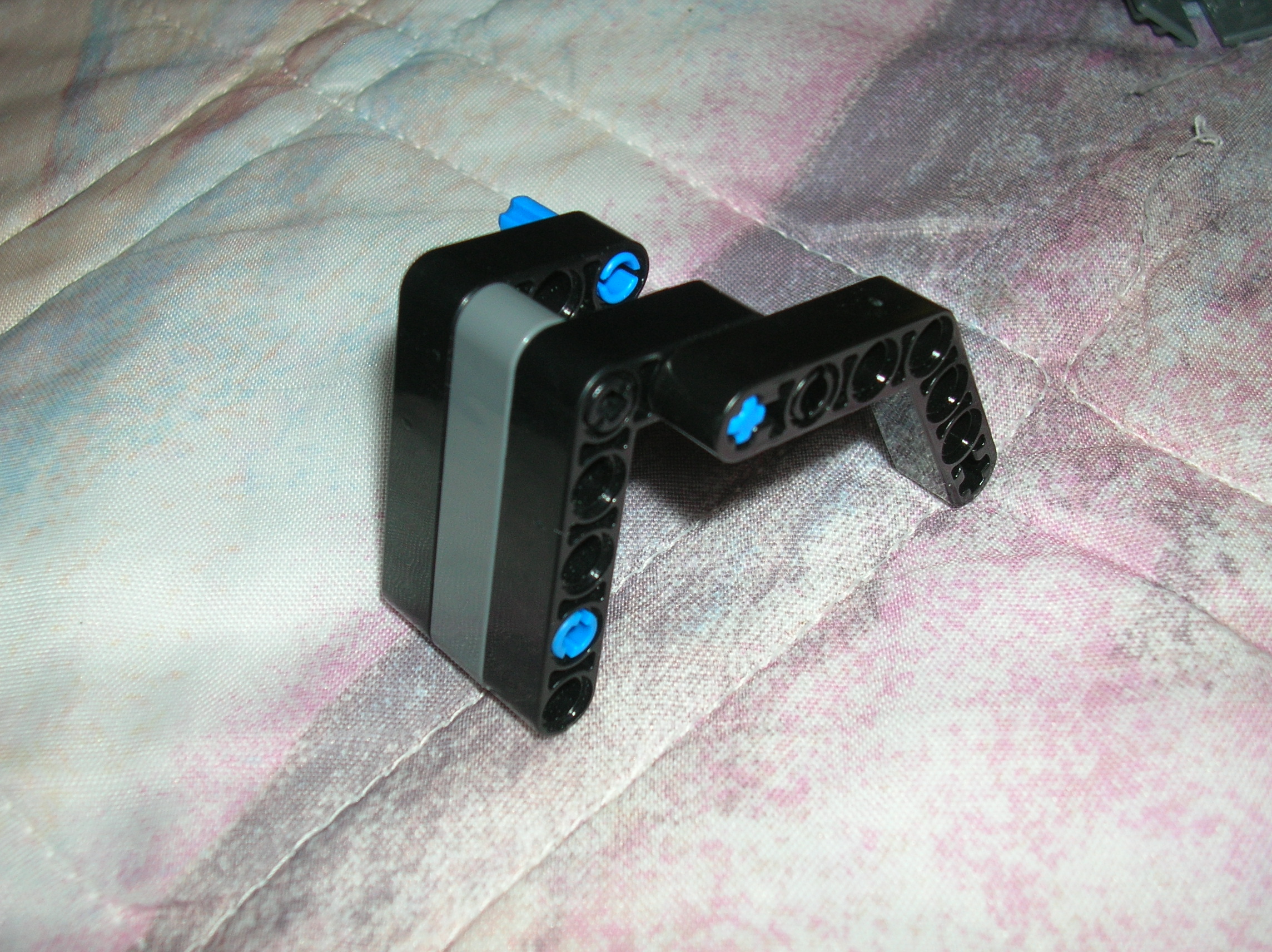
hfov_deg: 42.1
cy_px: 476
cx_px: 636
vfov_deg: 32.1
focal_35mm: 45
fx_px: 1652
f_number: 3.1
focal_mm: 7.5
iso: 50
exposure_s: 1/60.1
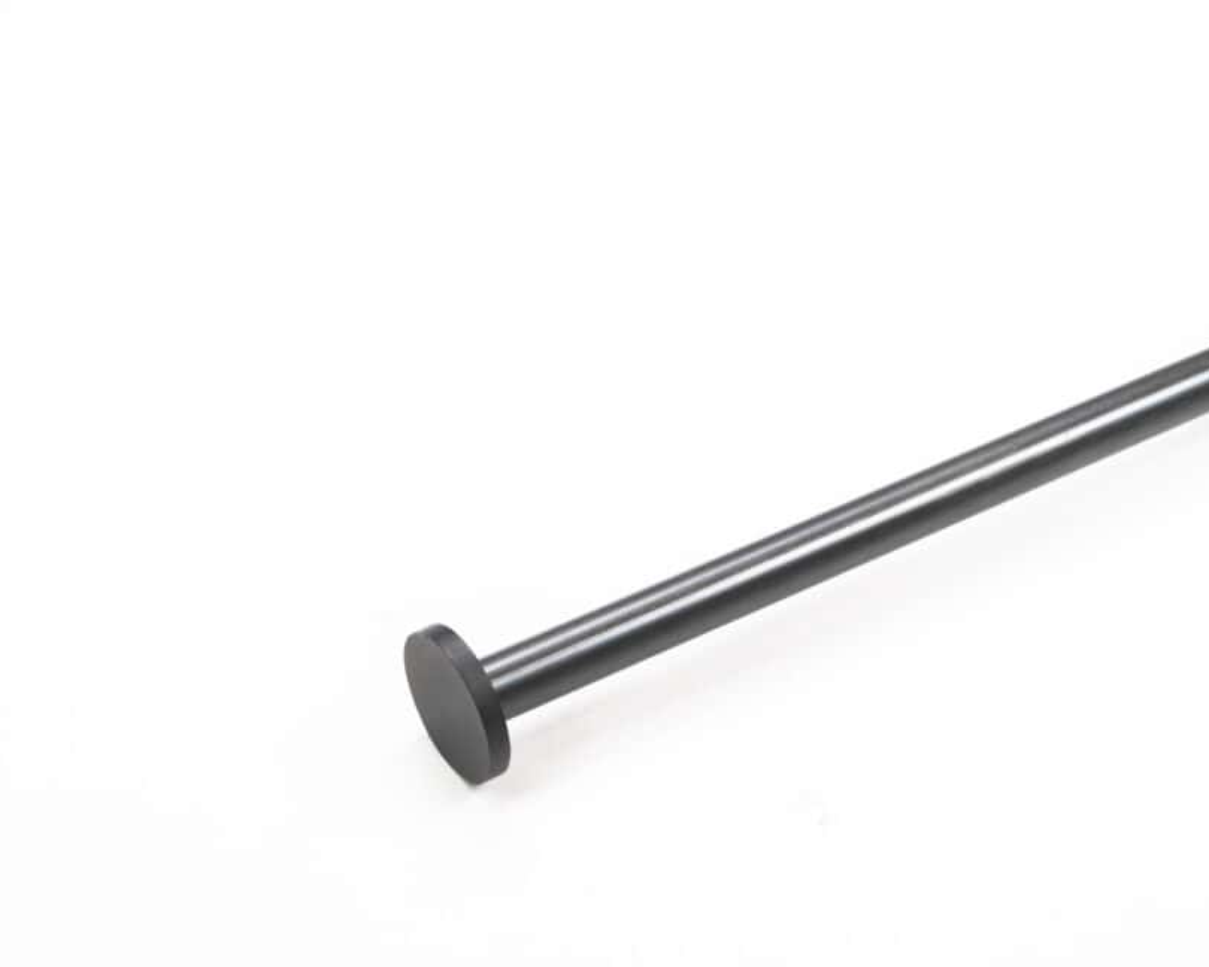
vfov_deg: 18.5
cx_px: 691
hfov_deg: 23.0
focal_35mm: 83
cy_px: 486
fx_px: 2970
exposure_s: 1/80
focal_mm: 70
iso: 200
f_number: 8
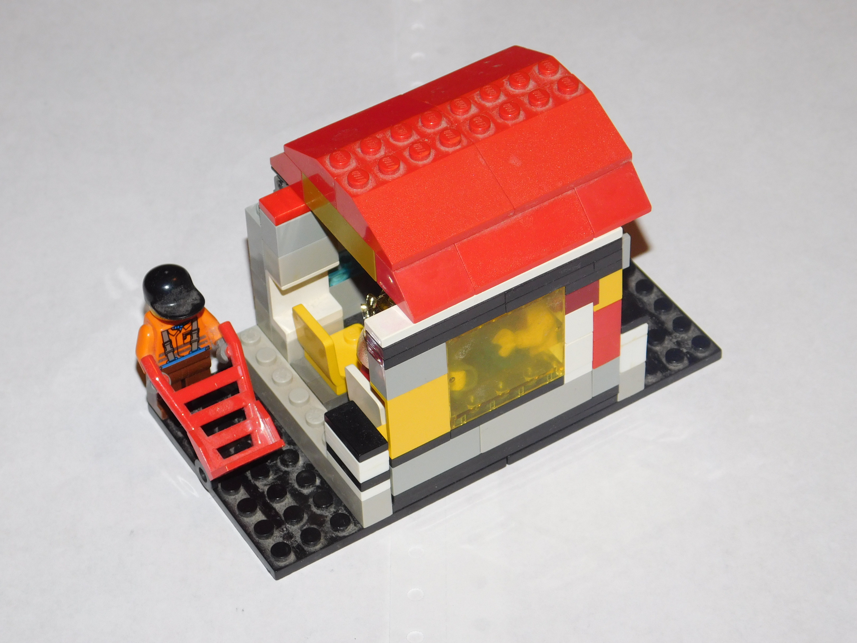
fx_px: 2451
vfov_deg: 14.9
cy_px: 322
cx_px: 428
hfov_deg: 19.8
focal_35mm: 99
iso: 200
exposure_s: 1/60
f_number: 4.6
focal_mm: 17.6
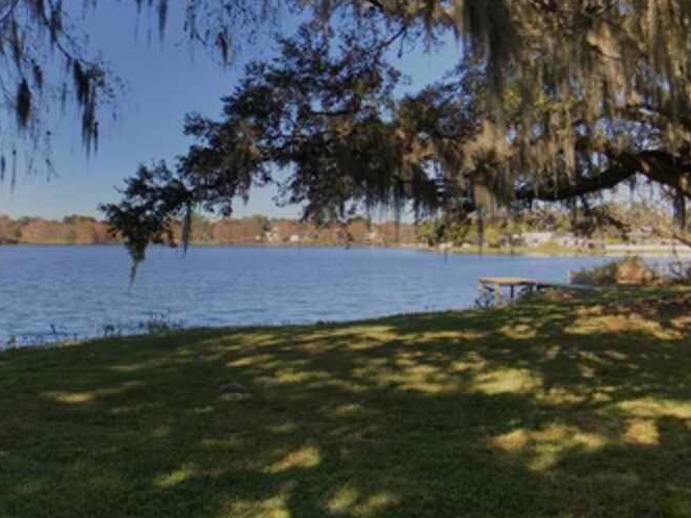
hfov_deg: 35.5
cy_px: 235
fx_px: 1078
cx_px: 319
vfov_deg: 27.0
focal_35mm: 54
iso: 20
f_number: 1.8
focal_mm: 3.99
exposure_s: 1/2283
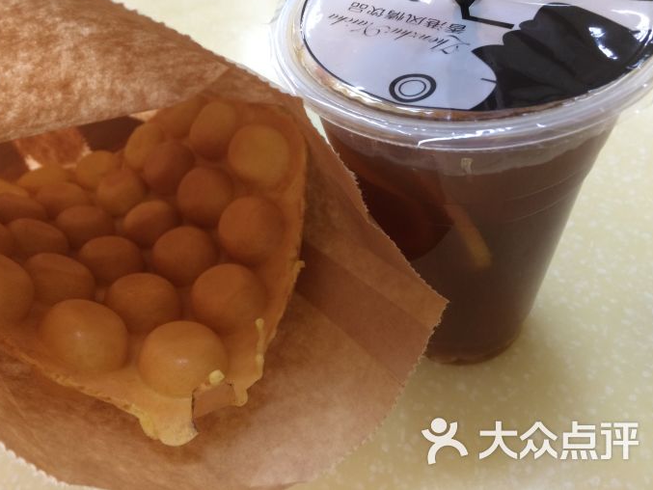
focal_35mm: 30
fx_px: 566
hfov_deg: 60.0
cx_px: 326
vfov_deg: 46.8
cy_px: 238
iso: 125
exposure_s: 1/30
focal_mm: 4.15
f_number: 2.2
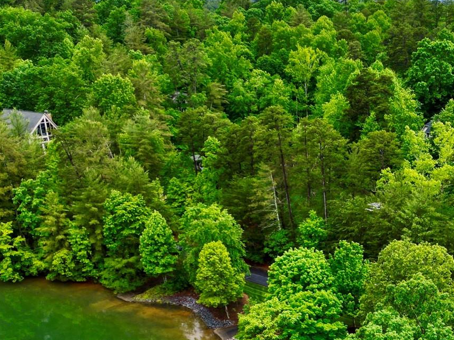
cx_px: 384
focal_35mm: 57
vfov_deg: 23.8
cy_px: 385
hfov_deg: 32.5
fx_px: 748
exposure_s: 1/240
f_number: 1.7
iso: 100
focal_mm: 6.72
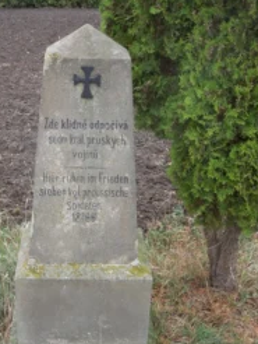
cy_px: 193
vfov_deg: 38.1
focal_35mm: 50
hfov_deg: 29.0
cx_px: 88
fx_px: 496
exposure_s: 1/320
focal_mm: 6.3
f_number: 3.7
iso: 400
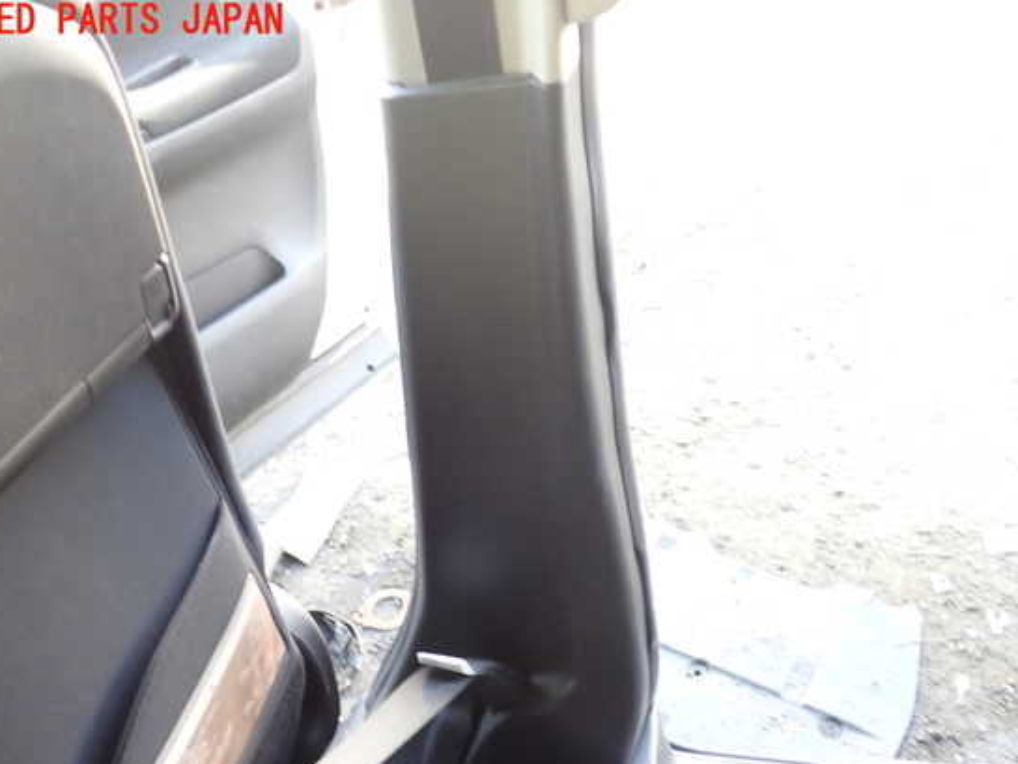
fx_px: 971
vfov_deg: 42.9
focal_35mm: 33
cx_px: 504
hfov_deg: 55.3
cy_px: 418
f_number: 2.3
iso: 200
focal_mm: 5.4
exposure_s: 1/40
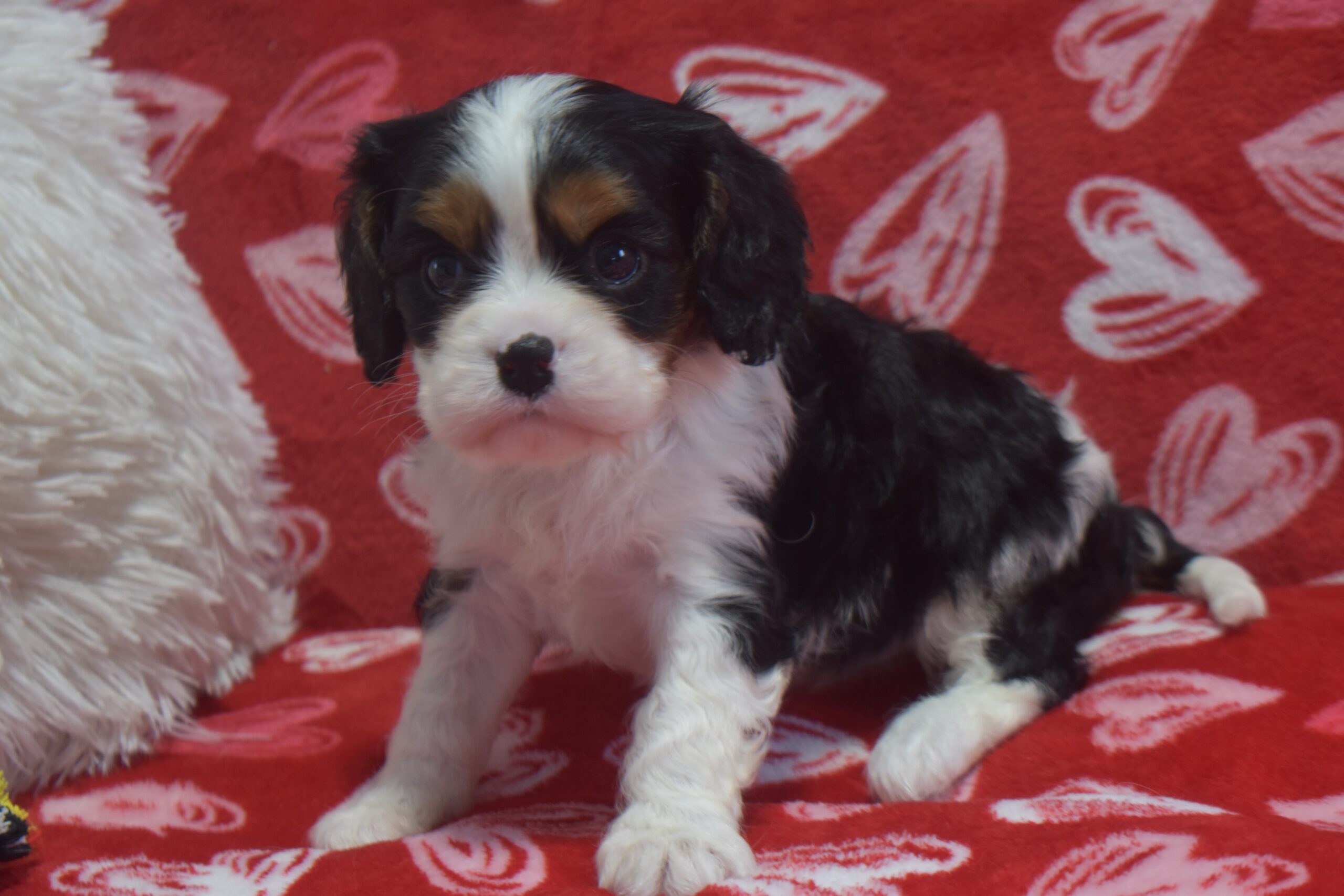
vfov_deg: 16.6
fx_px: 3080
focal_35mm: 82
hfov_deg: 24.6
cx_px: 672
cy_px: 448
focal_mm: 55
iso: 400
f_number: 5.6
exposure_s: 1/40
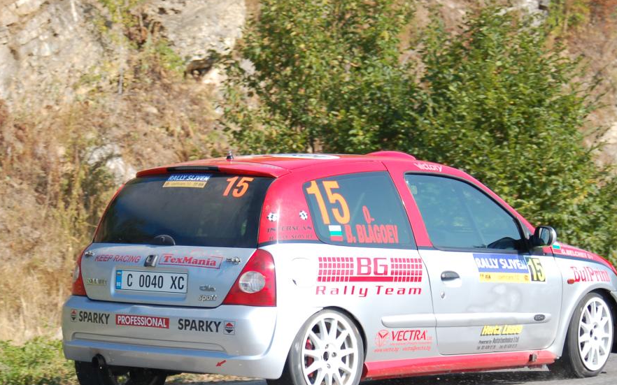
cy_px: 220
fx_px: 1849
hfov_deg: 18.9
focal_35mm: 110
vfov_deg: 11.9
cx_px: 283
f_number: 5
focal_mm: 62
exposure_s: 1/1000
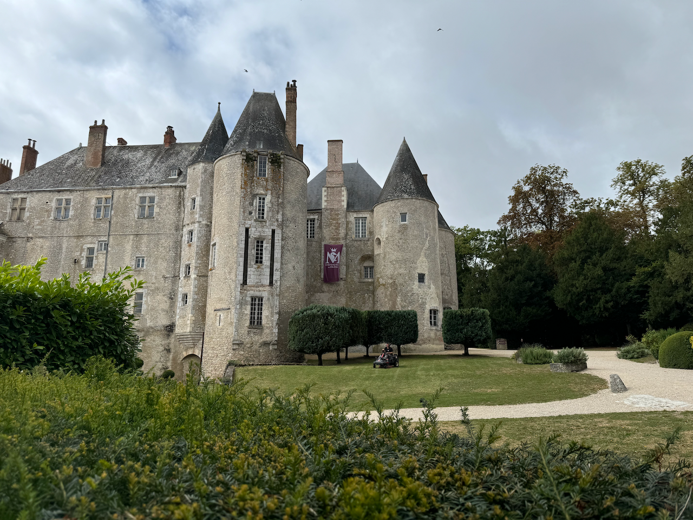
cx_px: 346
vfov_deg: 56.8
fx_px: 480
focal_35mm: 24
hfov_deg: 71.6
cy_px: 260
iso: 80
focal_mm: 6.76
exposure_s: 1/7092
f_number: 1.78
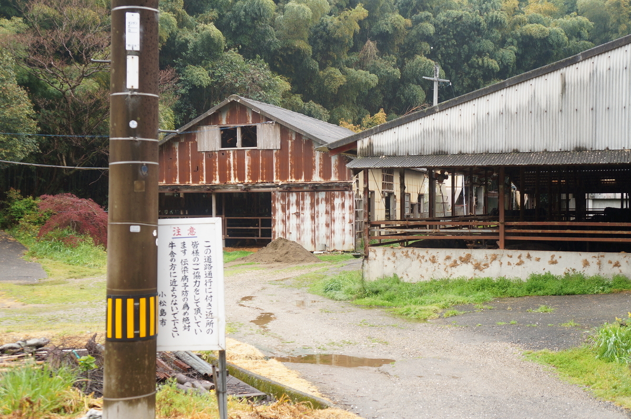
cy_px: 210
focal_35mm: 45
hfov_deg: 43.7
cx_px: 316
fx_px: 787
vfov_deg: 29.8
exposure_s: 1/60
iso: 200
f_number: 4
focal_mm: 30
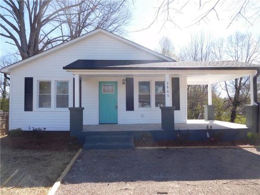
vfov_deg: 54.9
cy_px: 98
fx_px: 188
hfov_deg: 69.4
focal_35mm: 25
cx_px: 130
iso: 125
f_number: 3.4
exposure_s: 1/640
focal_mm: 4.5
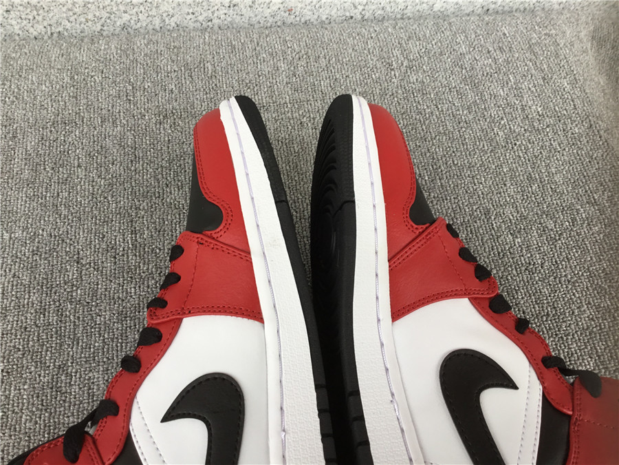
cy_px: 232
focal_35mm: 31
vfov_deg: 45.4
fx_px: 554
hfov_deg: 58.4
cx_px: 310
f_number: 2.4
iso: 32
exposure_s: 1/50
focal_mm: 3.3
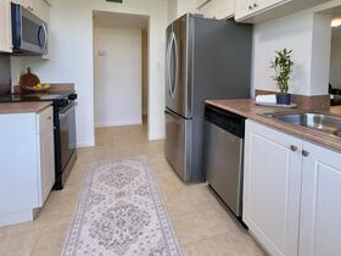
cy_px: 83
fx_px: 197
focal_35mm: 20
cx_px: 178
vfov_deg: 64.1
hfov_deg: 81.7
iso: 64
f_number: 2.2
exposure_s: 1/122
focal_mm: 2.22
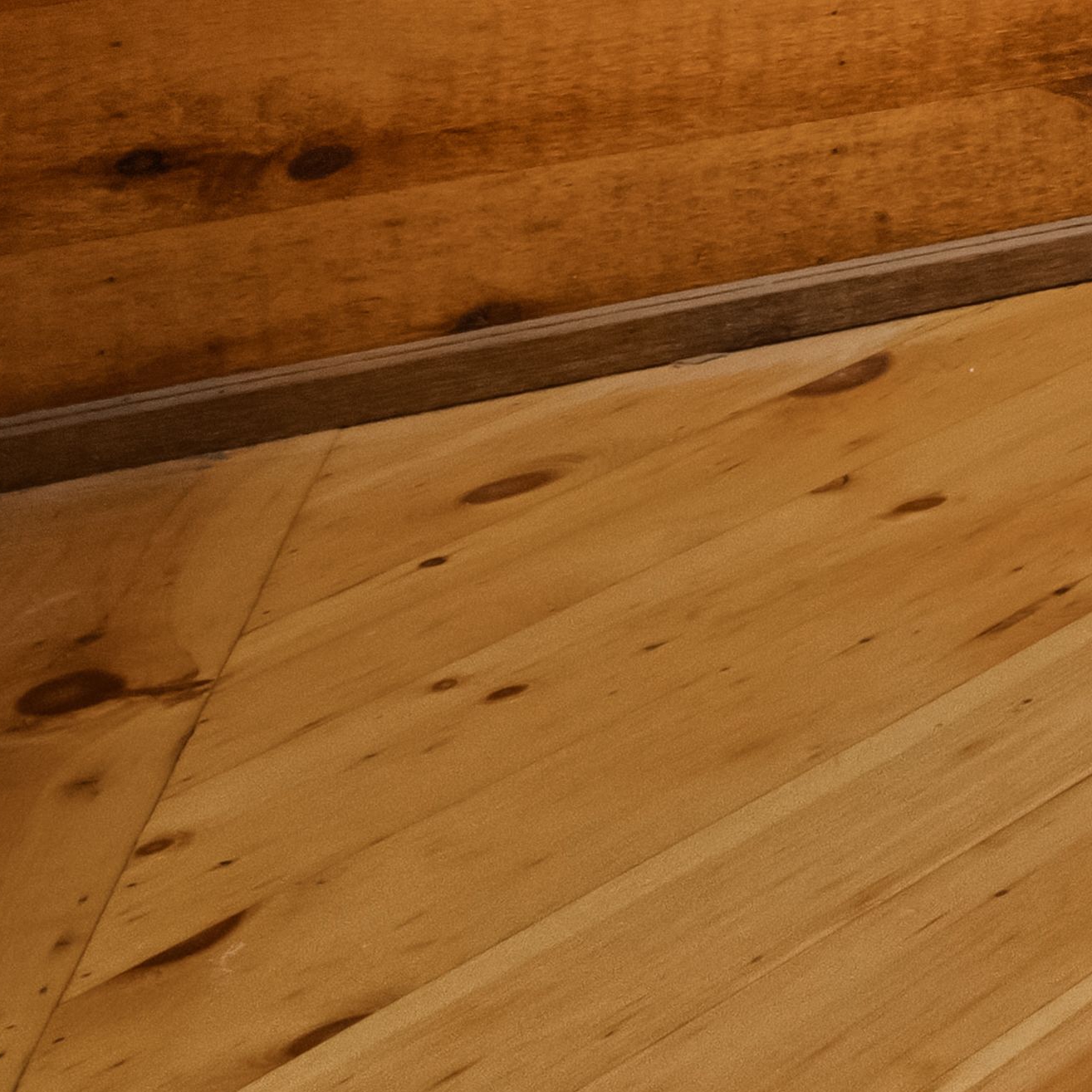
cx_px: 3577
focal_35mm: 92
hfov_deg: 10.3
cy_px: -1090
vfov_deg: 15.3
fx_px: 3267
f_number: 11
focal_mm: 14.9
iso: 1600
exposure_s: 1/4
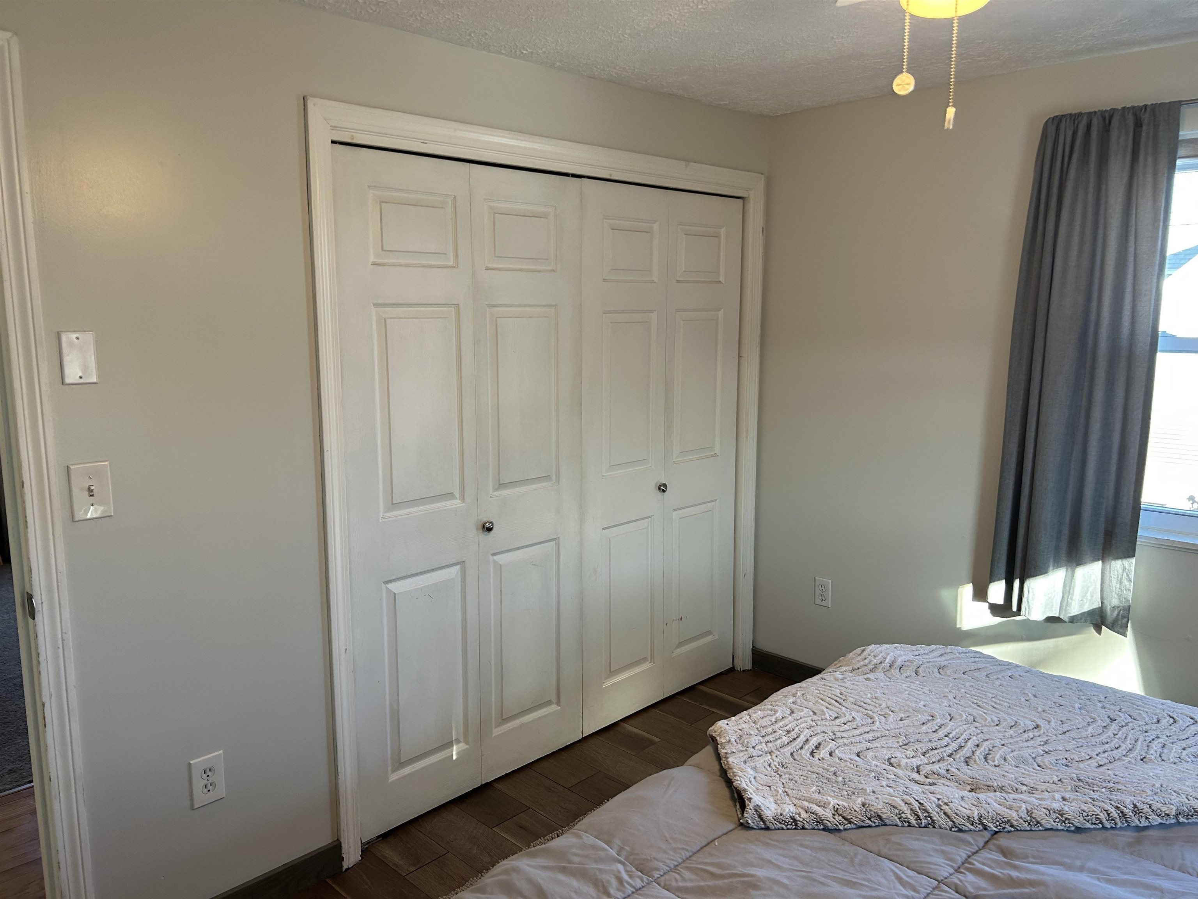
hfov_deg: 67.3
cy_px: 450
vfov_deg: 53.1
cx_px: 599
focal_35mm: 26
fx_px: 900
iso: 125
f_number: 1.5
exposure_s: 1/120
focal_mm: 5.7
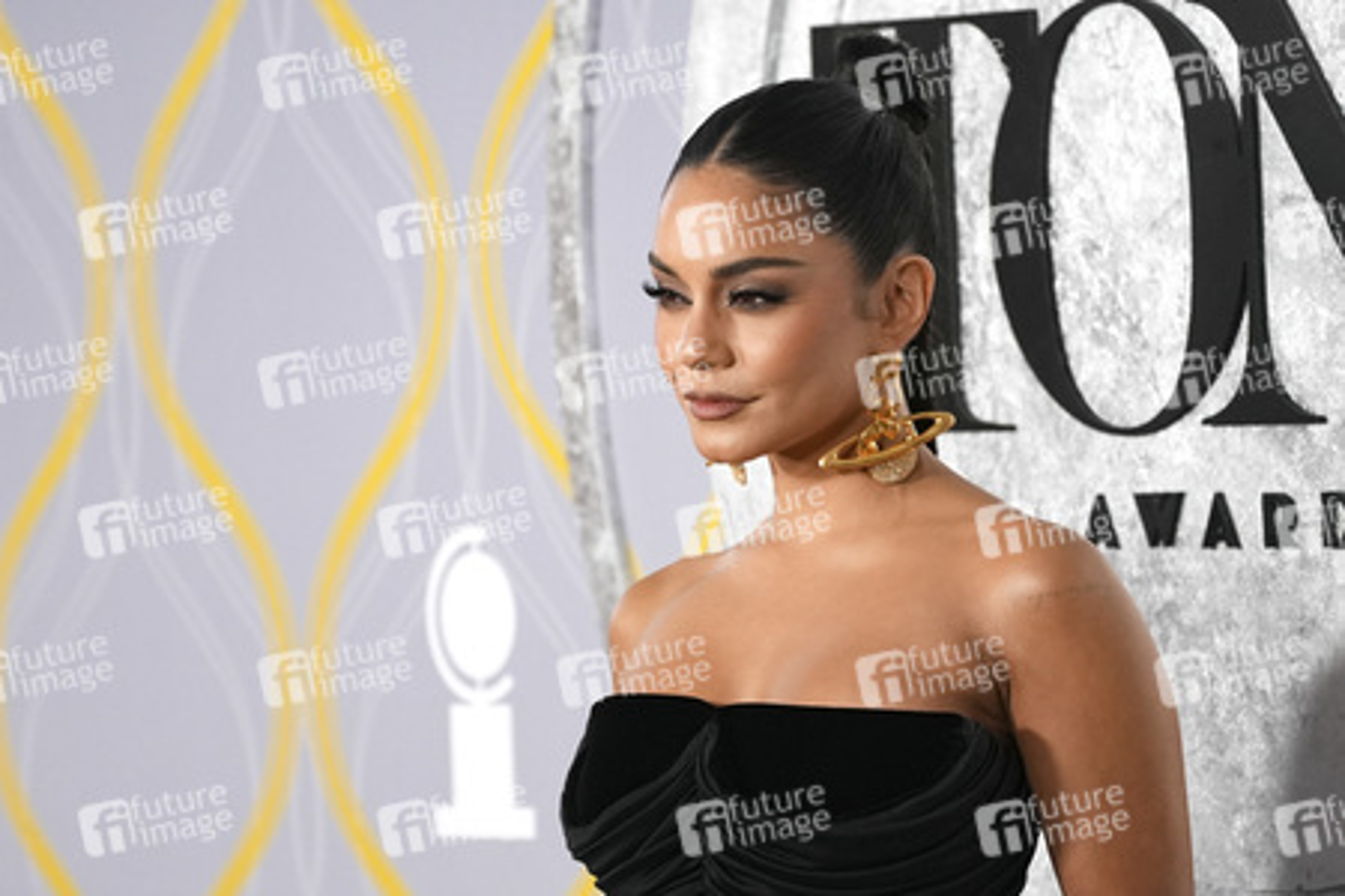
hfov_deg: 9.2
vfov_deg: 6.1
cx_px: 672
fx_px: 8368
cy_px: 448
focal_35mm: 224
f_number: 5.6
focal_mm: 224
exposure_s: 1/400
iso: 5000
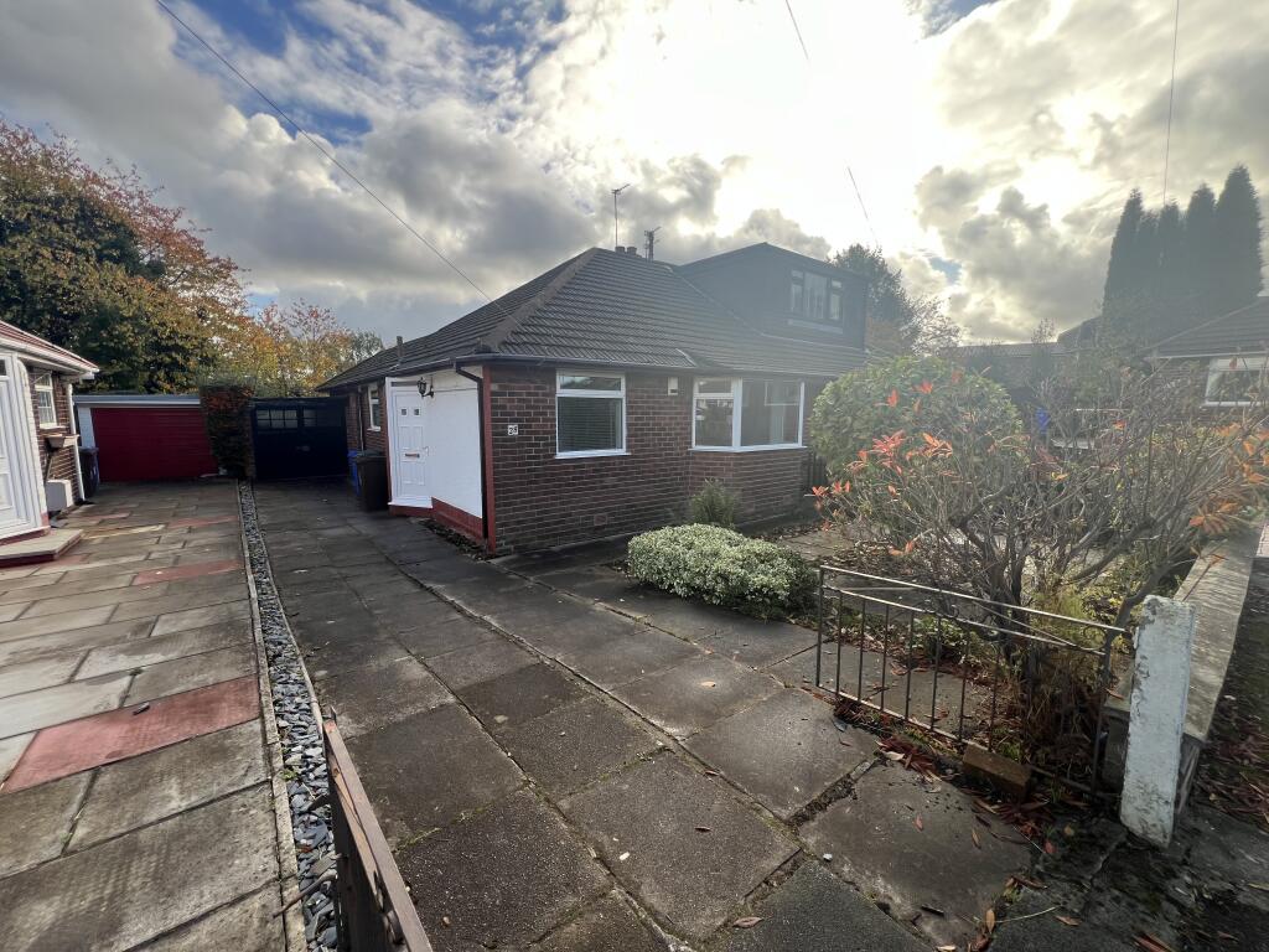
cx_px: 634
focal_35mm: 13
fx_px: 477
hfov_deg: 106.2
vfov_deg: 89.9
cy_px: 476
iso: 32
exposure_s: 1/589
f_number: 1.8
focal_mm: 1.57
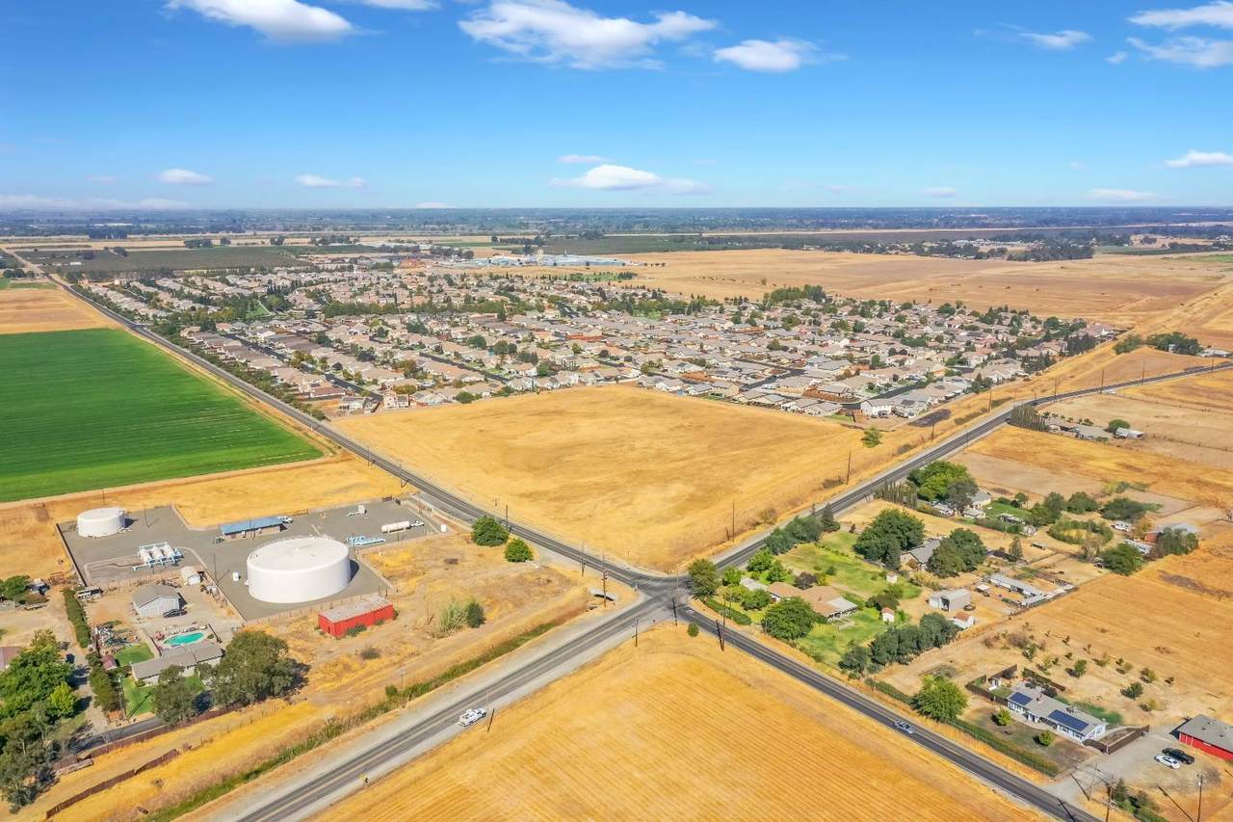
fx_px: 959
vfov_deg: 46.4
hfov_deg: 65.5
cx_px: 616
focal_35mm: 28
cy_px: 411
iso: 100
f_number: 6.3
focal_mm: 10.26
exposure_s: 1/640
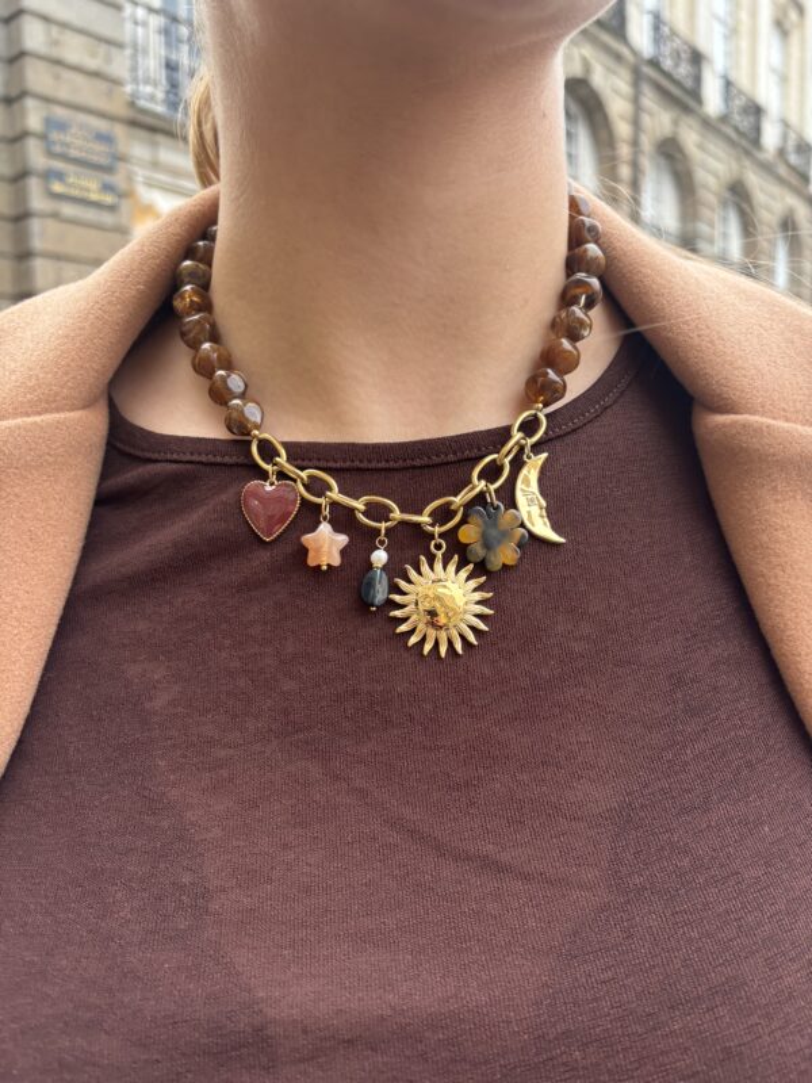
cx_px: 406
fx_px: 813
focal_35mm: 26
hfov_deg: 53.1
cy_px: 542
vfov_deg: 67.3
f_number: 1.6
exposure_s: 1/64
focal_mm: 5.96
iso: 125
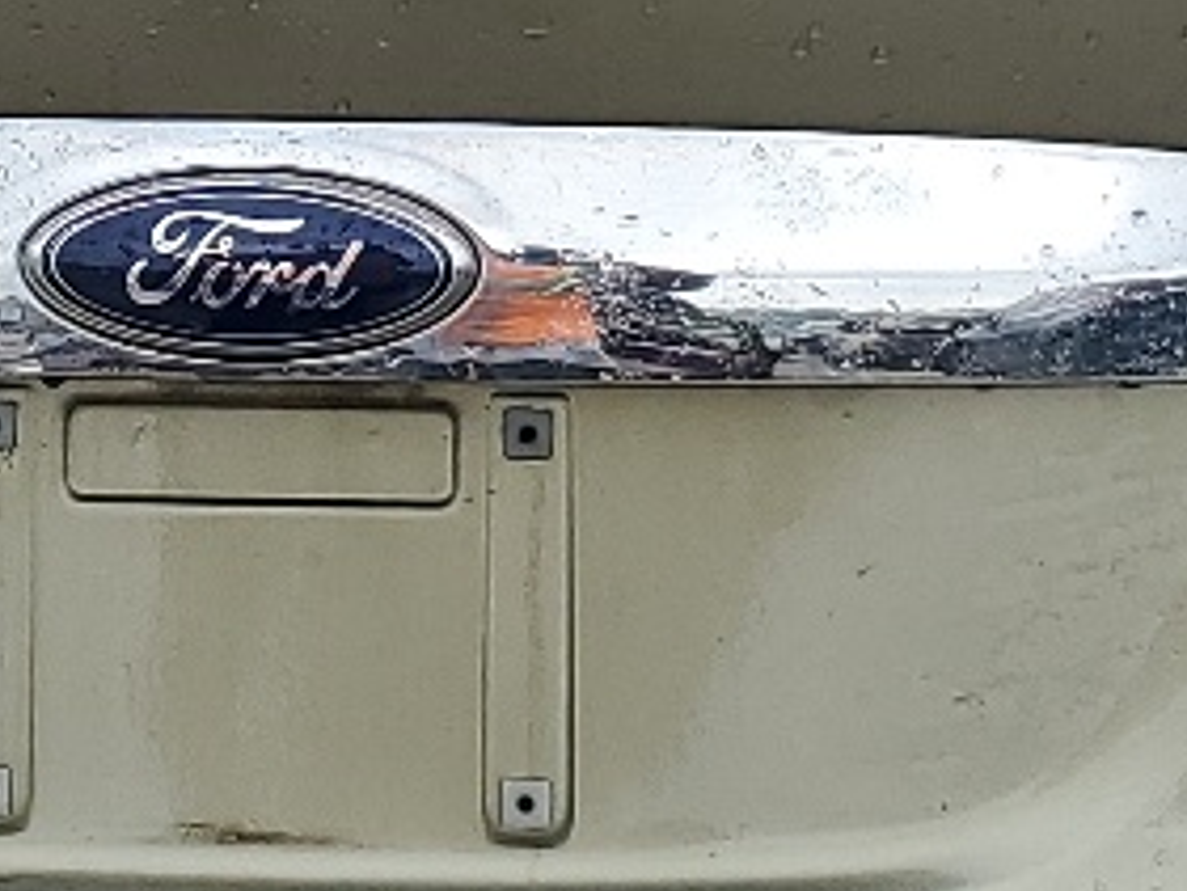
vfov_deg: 10.0
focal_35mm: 148
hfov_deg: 13.2
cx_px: 131
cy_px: 194
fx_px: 5077
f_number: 1.5
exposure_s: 1/1429
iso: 50
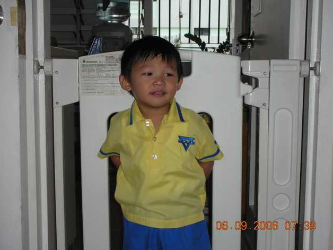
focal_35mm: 54
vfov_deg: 27.0
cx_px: 167
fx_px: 519
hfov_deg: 35.5
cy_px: 125
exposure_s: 1/60.1
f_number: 3.7
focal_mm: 8.8
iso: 50
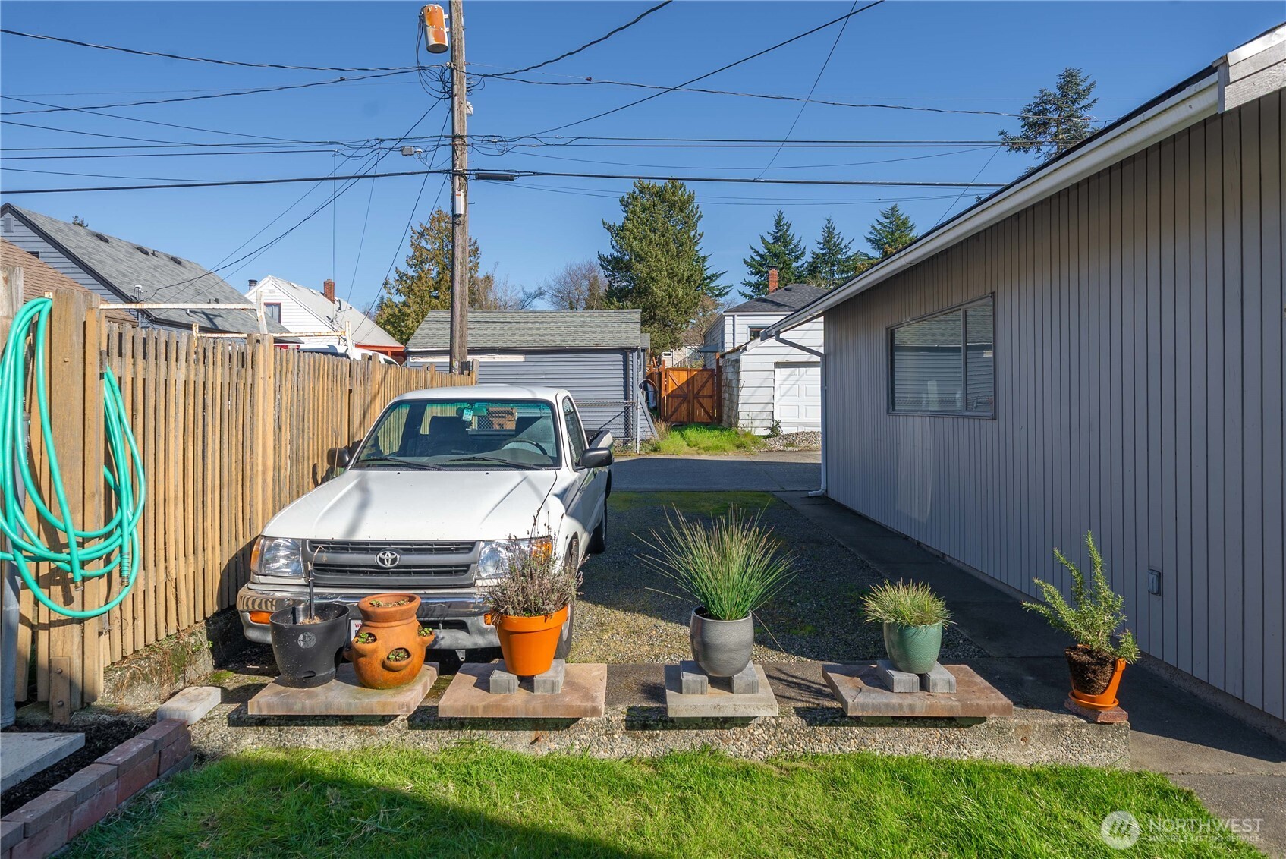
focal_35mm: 20
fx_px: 715
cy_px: 430
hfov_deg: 83.9
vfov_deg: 62.0
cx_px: 643
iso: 80
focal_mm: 20
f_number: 7.1
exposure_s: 1/160
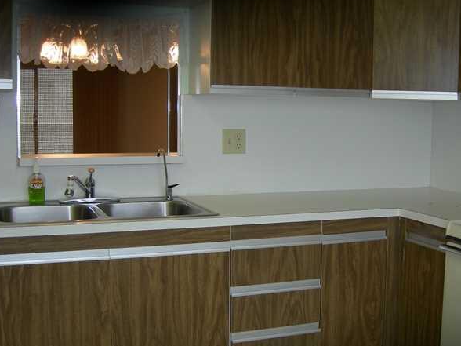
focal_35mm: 49
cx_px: 280
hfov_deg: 38.7
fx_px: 653
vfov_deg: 29.7
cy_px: 185
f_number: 2.7
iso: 64
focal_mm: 7.5
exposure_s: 1/30
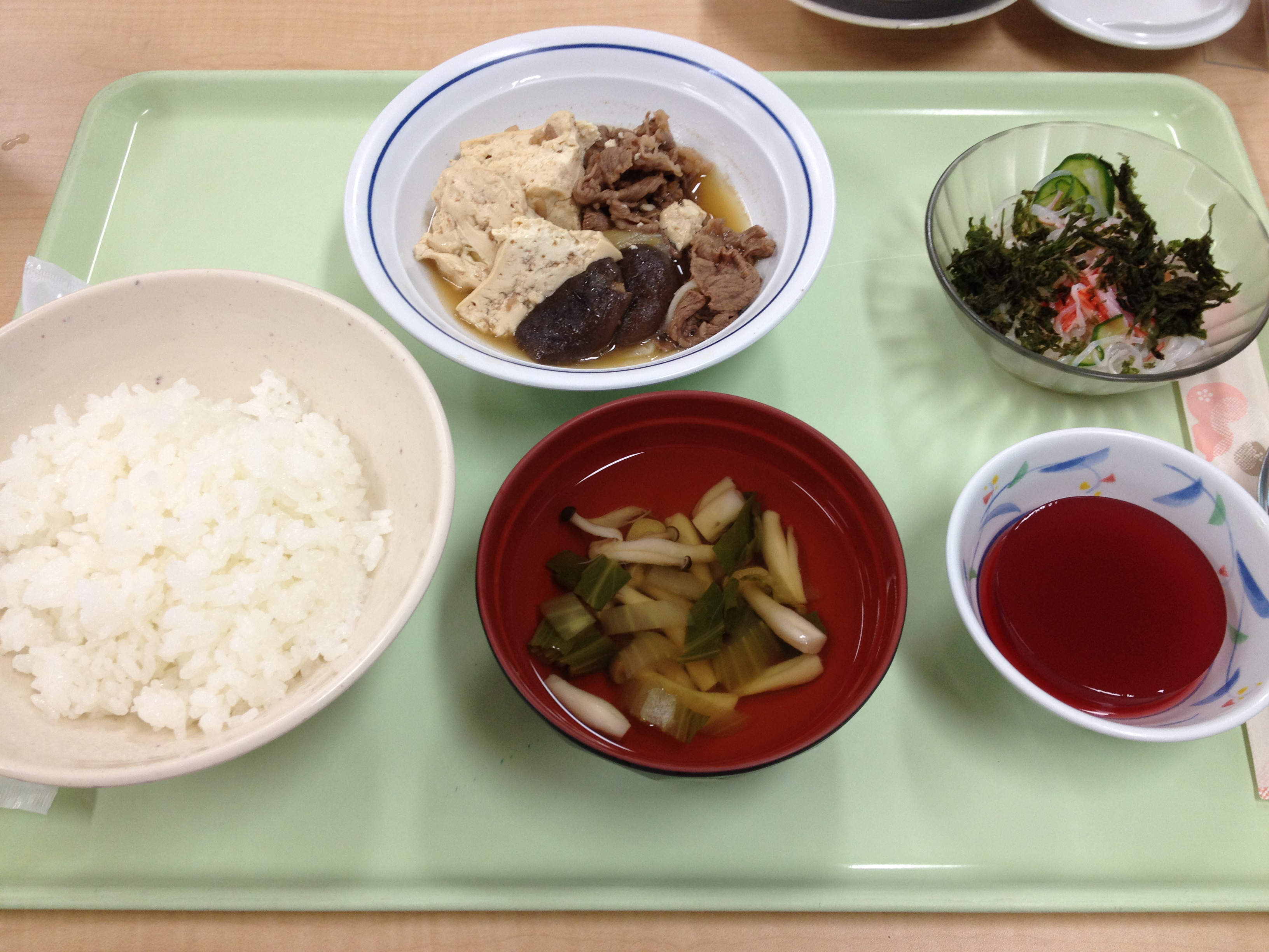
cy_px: 476
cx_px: 634
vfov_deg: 40.7
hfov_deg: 52.6
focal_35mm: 35
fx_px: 1283
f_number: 2.4
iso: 80
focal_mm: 4.28
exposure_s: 1/40
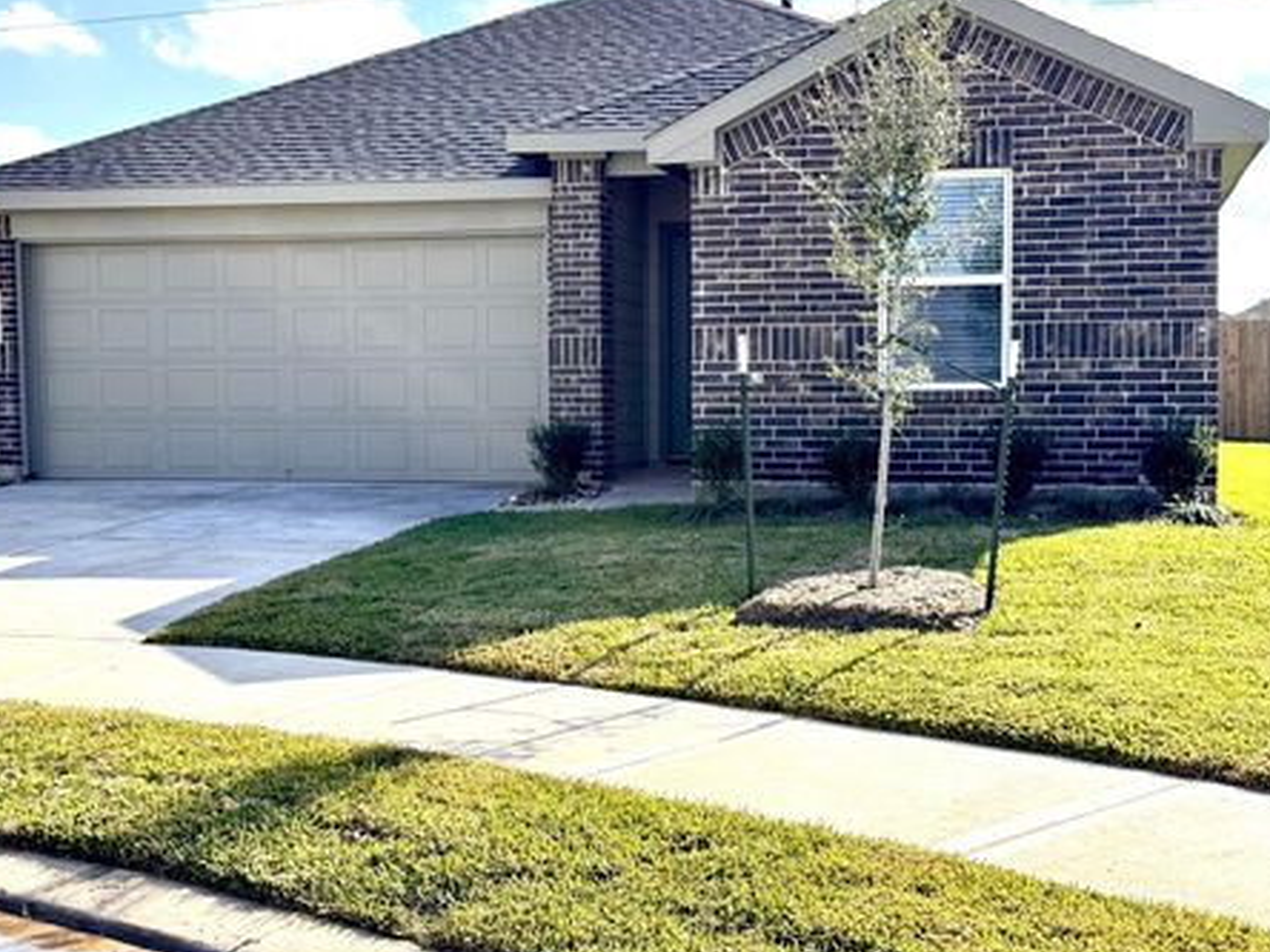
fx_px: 1981
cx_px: 586
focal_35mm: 54
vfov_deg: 27.0
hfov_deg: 35.5
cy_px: 456
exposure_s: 1/3425
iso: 64
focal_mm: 6.76
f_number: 1.78
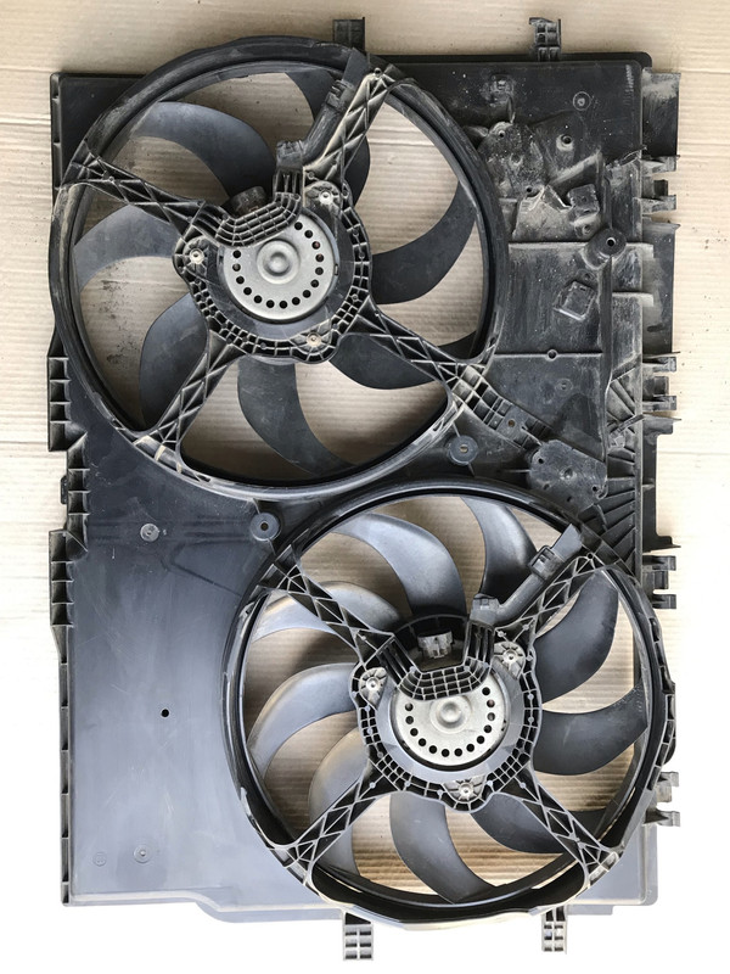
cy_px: 487
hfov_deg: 49.7
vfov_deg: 63.4
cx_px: 365
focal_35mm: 28
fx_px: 787
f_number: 1.8
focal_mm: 3.99
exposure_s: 1/33
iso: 32
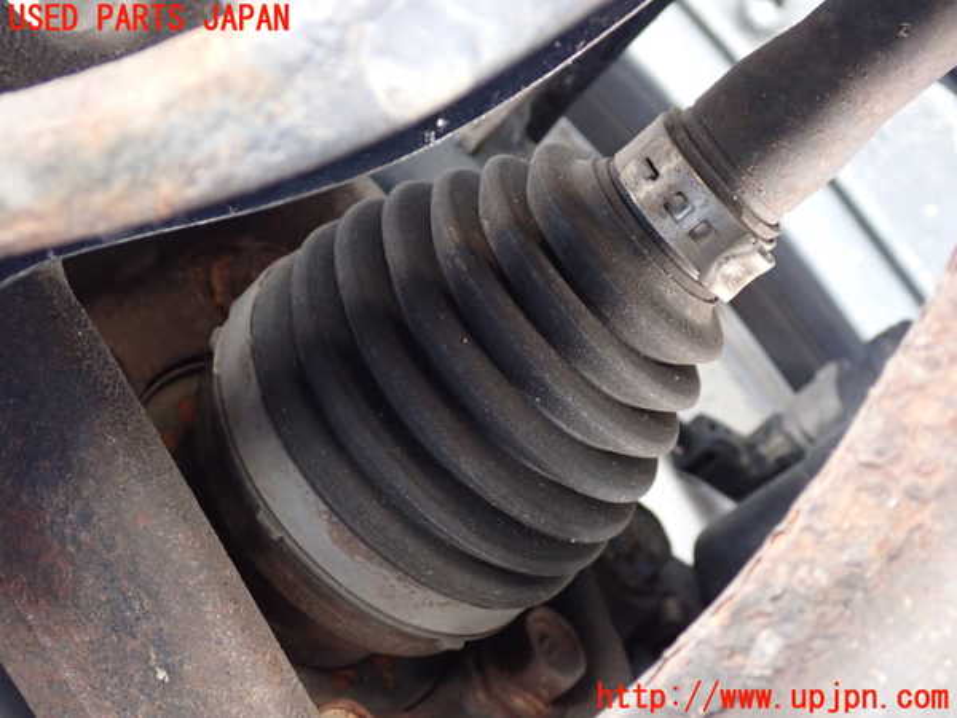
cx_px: 478
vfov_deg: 35.1
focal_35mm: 41
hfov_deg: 45.8
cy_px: 359
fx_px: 1133
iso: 800
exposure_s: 1/10
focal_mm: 7.31
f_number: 2.8
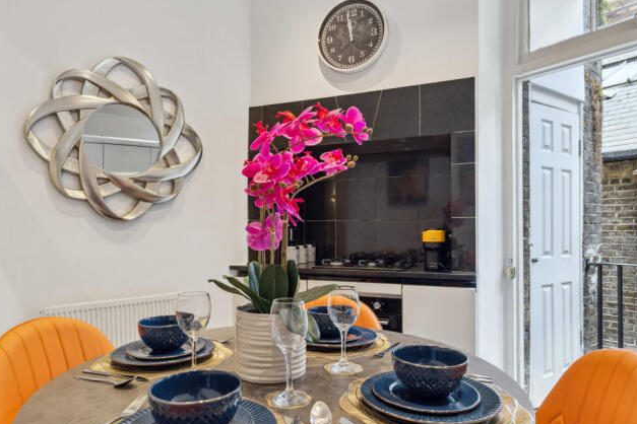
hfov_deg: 76.1
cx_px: 307
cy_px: 213
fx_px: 407
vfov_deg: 55.1
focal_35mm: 23
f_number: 11
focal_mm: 22
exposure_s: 1/4
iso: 400
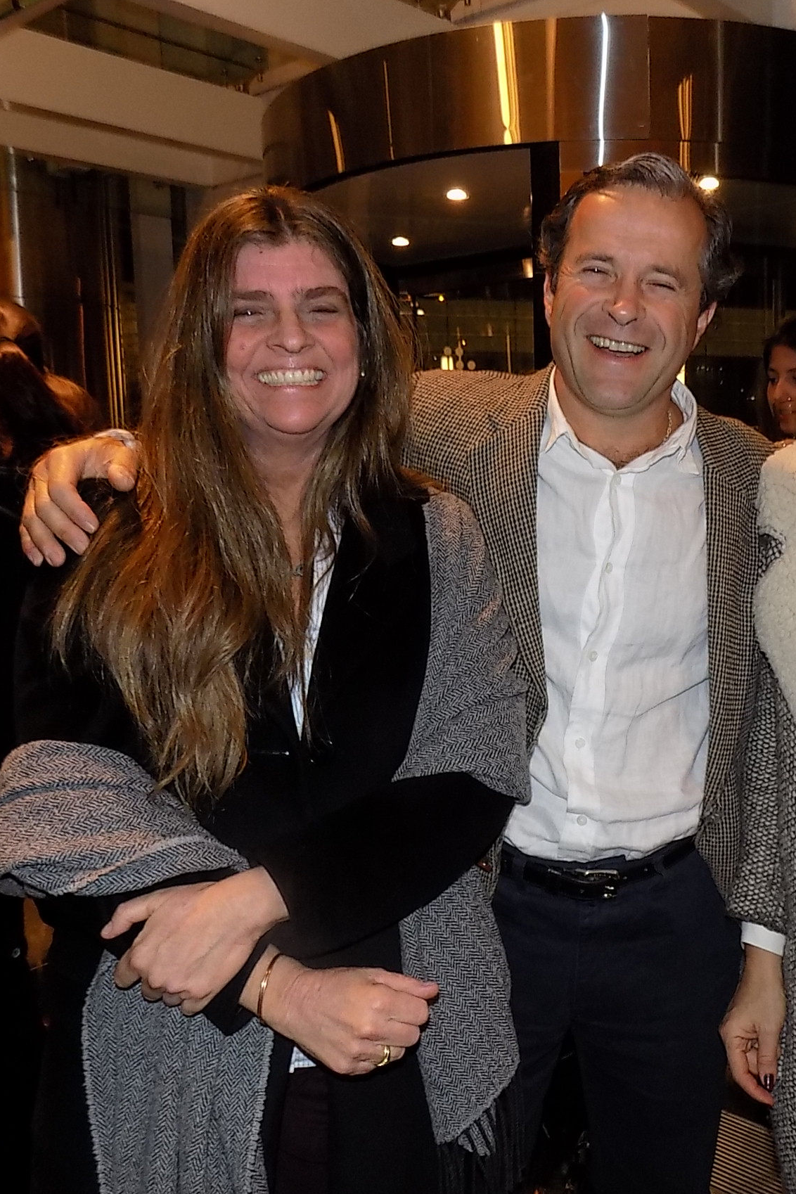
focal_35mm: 32
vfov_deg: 58.7
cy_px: 598
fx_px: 1061
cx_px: 577
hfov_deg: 40.2
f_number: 3.1
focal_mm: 4
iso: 200
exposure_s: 1/30
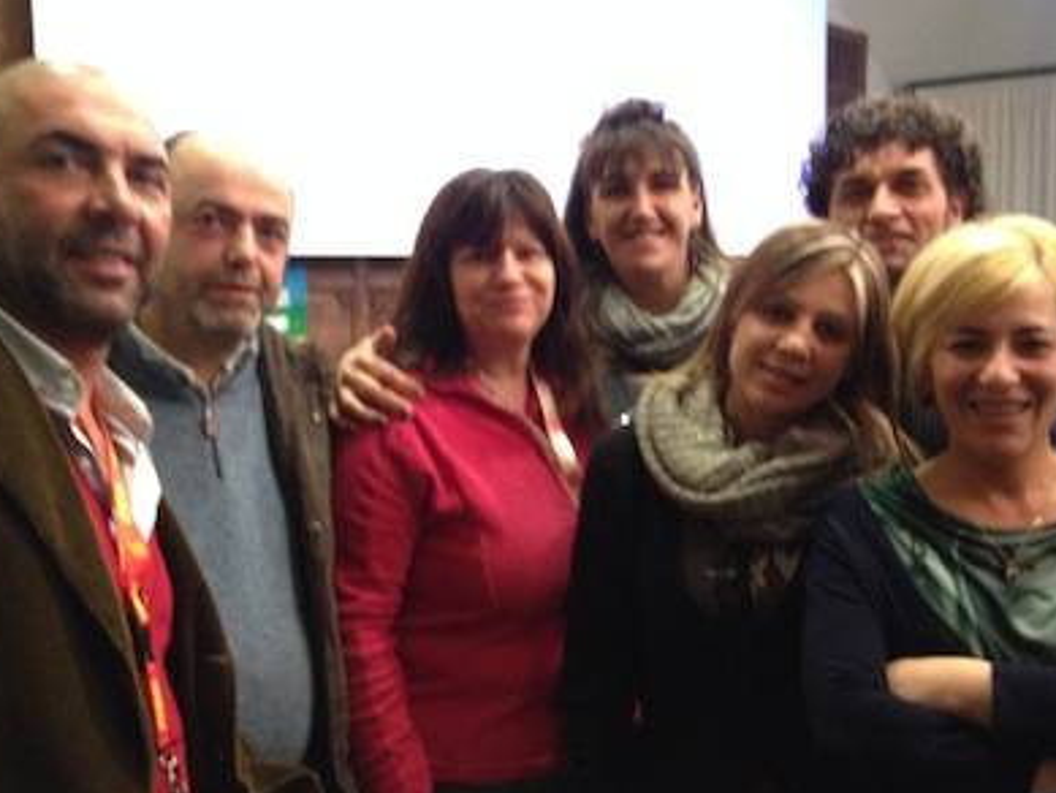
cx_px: 595
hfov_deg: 42.0
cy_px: 444
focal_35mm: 45
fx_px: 1373
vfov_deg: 32.2
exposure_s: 1/15
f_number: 2.4
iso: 400
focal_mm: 4.28
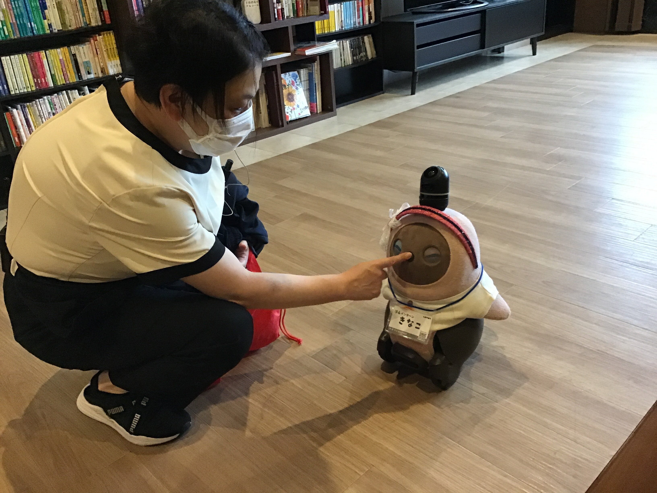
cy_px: 246
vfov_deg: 45.4
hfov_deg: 58.4
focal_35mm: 31
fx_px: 588
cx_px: 328
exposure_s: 1/30
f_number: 2.4
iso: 250
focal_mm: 3.3
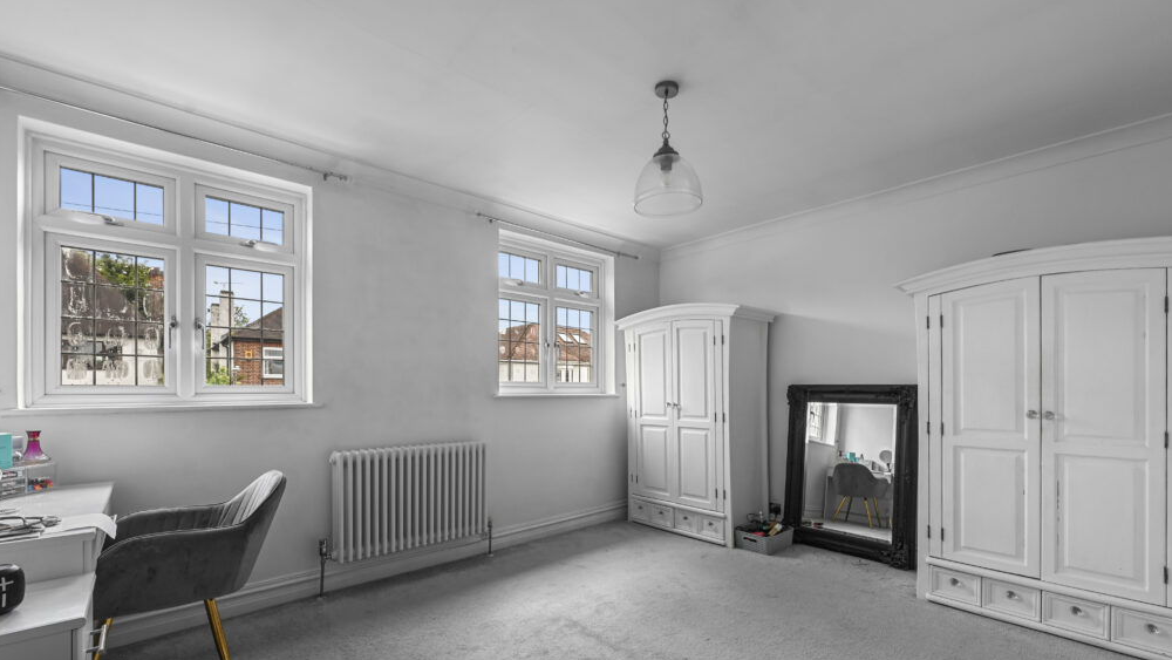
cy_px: 378
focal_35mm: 15
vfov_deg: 70.2
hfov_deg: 103.0
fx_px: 466
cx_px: 597
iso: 400
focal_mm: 14
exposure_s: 1/6
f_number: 8
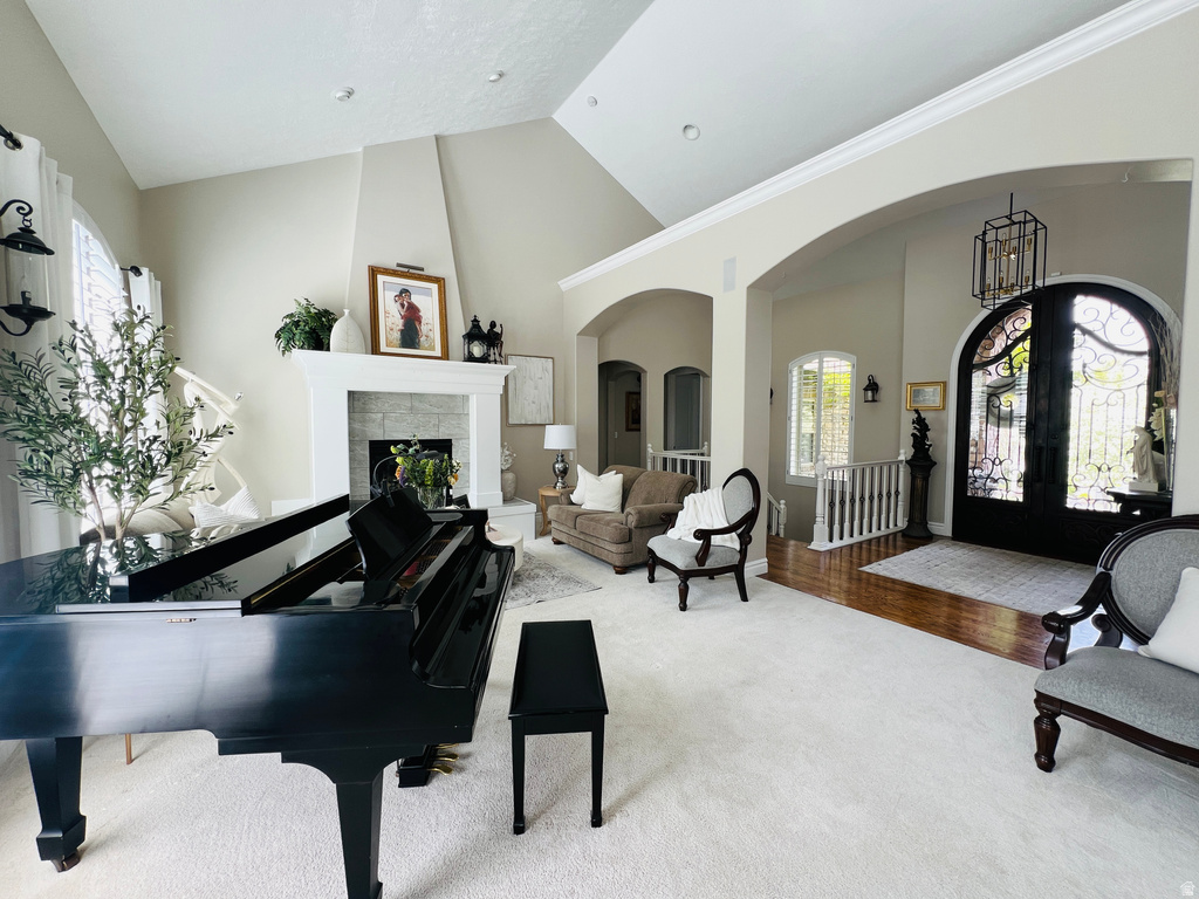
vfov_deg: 89.9
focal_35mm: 13
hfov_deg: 106.2
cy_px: 450
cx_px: 600
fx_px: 450
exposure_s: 1/99
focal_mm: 1.57
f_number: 1.8
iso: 64
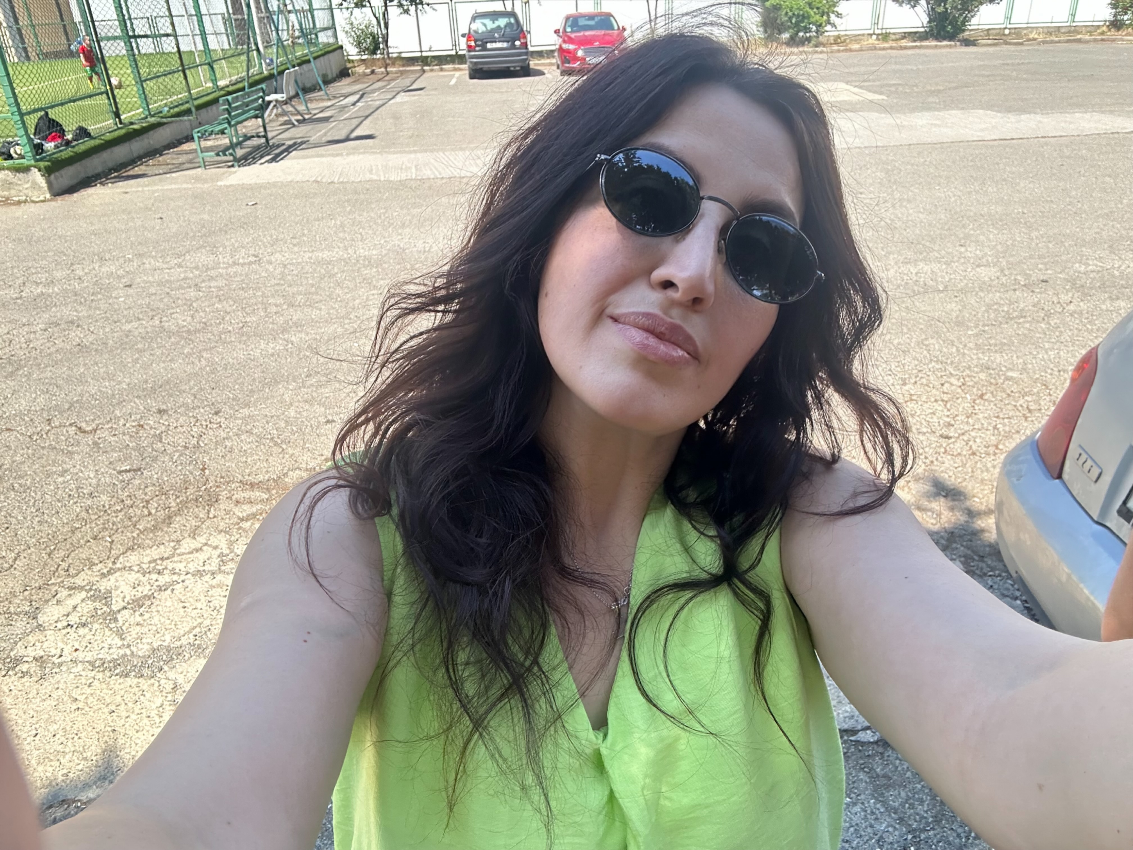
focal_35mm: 23
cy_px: 425
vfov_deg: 58.9
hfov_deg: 73.9
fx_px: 753
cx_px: 566
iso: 25
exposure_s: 1/207
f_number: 1.9
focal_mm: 2.69
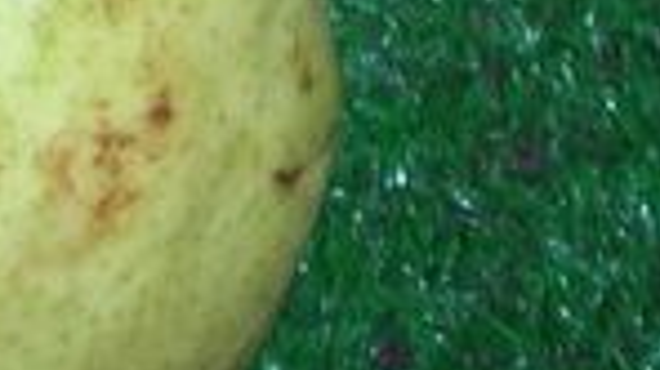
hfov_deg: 16.2
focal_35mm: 132
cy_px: -401
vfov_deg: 8.6
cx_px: 165
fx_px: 2308
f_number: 3
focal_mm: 5.8
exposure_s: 1/60.1
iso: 50
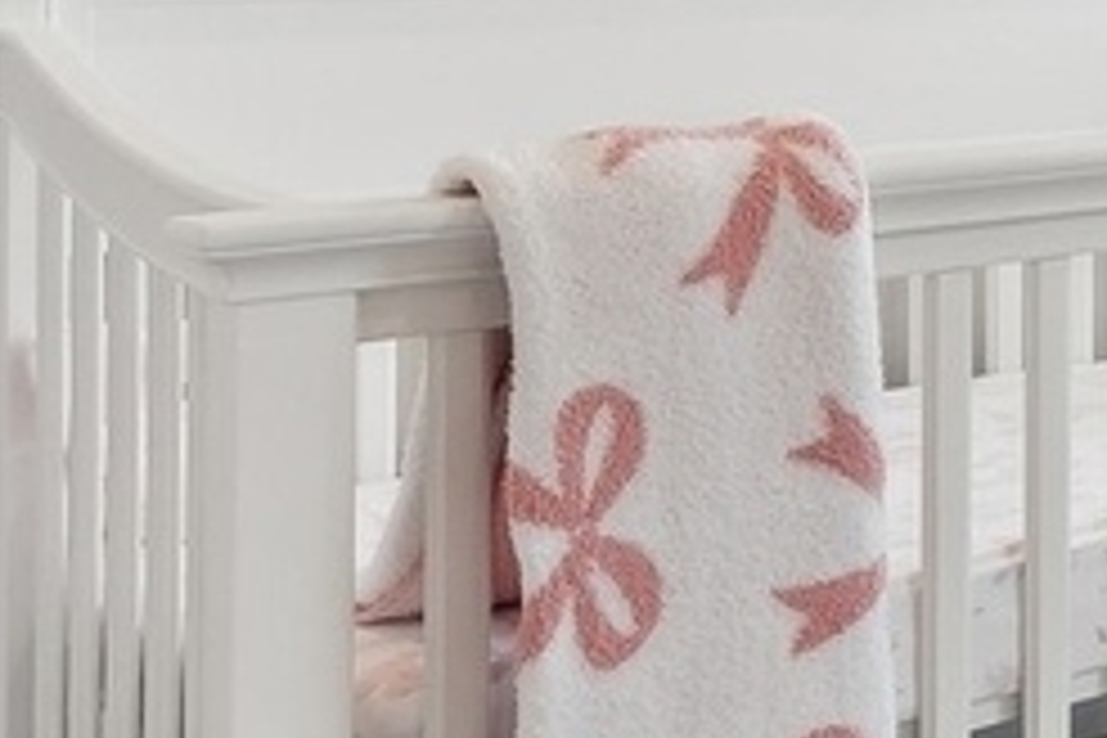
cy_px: -216
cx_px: 1876
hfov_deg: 20.1
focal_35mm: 79
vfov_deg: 16.4
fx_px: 2429
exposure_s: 1/50
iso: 200
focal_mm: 12
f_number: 9
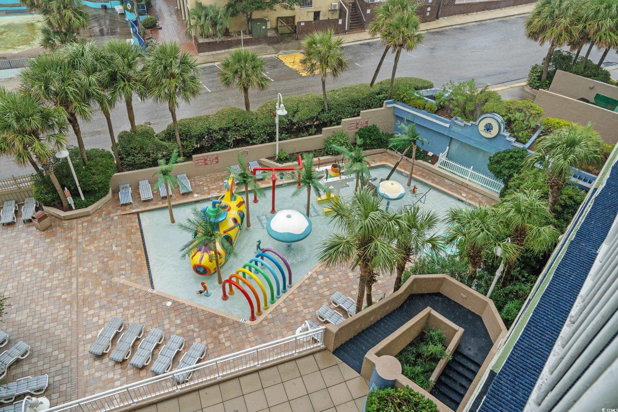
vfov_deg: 51.3
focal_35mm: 25
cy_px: 206
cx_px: 309
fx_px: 429
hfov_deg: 71.5
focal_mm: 25
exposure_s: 1/250
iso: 400
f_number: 8
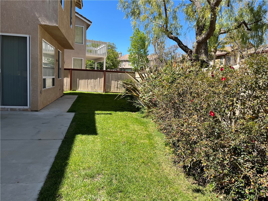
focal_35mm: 26
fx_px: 201
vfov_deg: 53.1
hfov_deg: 67.3
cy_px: 100
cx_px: 134
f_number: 1.6
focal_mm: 5.1
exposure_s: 1/1580
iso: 50
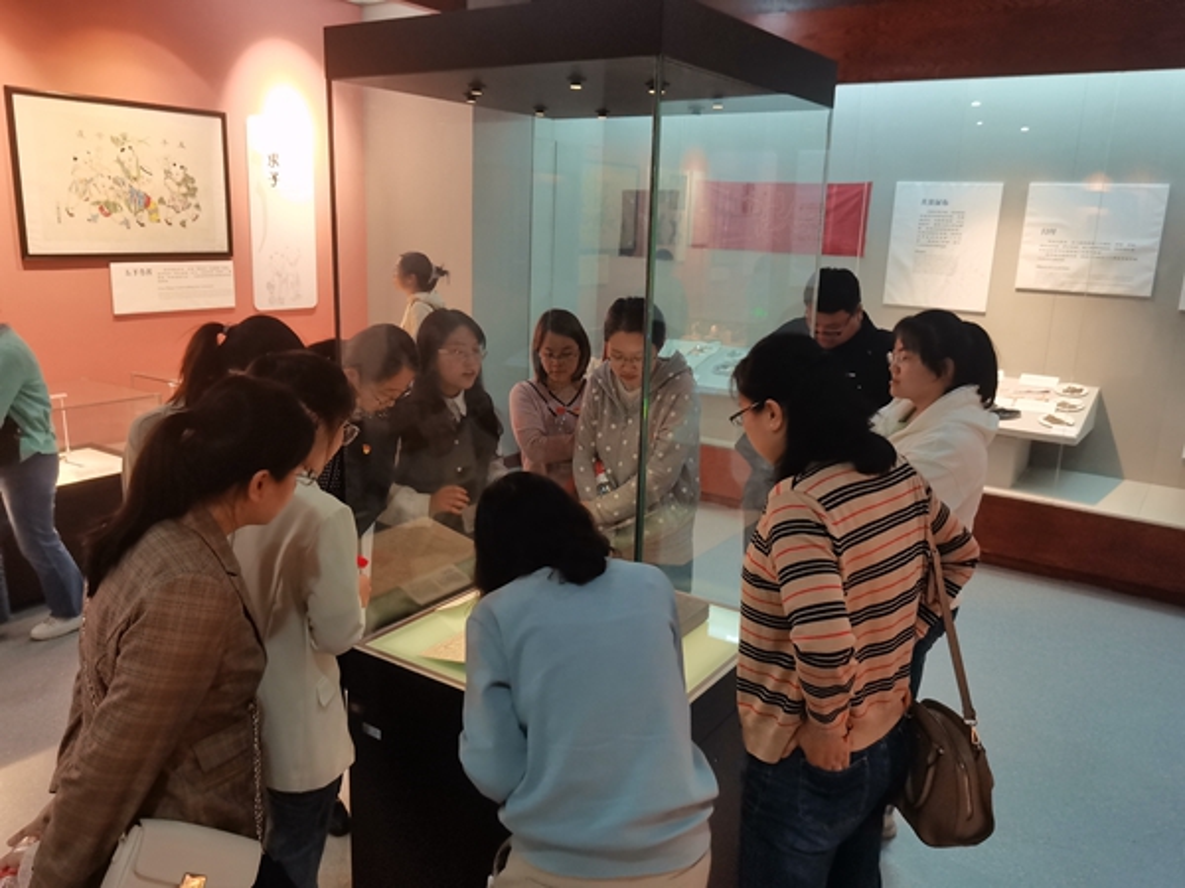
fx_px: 924
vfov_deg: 51.4
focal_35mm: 27
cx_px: 592
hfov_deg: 65.3
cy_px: 444
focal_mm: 4.94
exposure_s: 1/100
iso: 640
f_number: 1.9
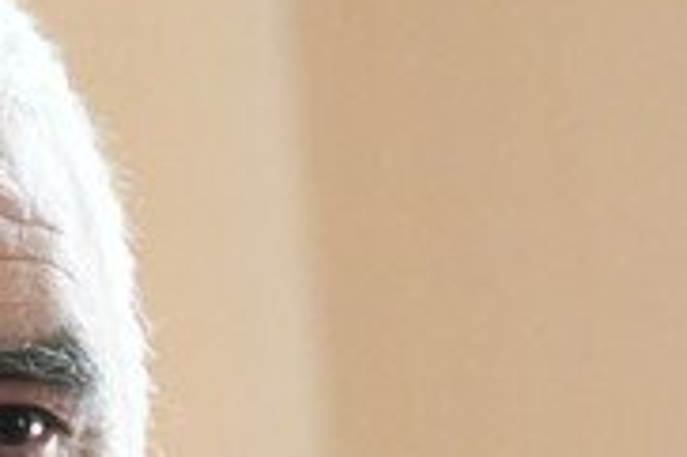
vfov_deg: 0.8
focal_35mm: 1731
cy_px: 770
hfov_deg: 1.2
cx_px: 170
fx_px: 33003
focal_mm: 250
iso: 4000
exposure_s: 1/80
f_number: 5.6
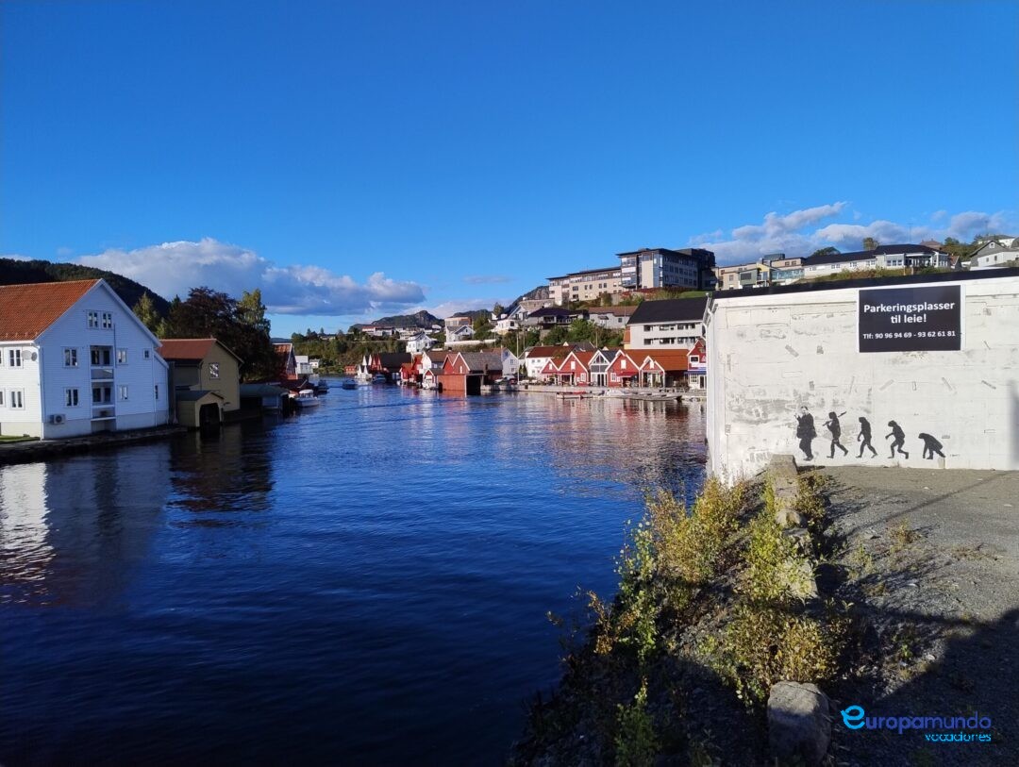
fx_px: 707
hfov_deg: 71.5
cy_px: 384
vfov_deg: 56.9
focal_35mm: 24
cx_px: 510
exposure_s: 1/1827
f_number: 1.8
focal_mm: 5.56
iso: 100
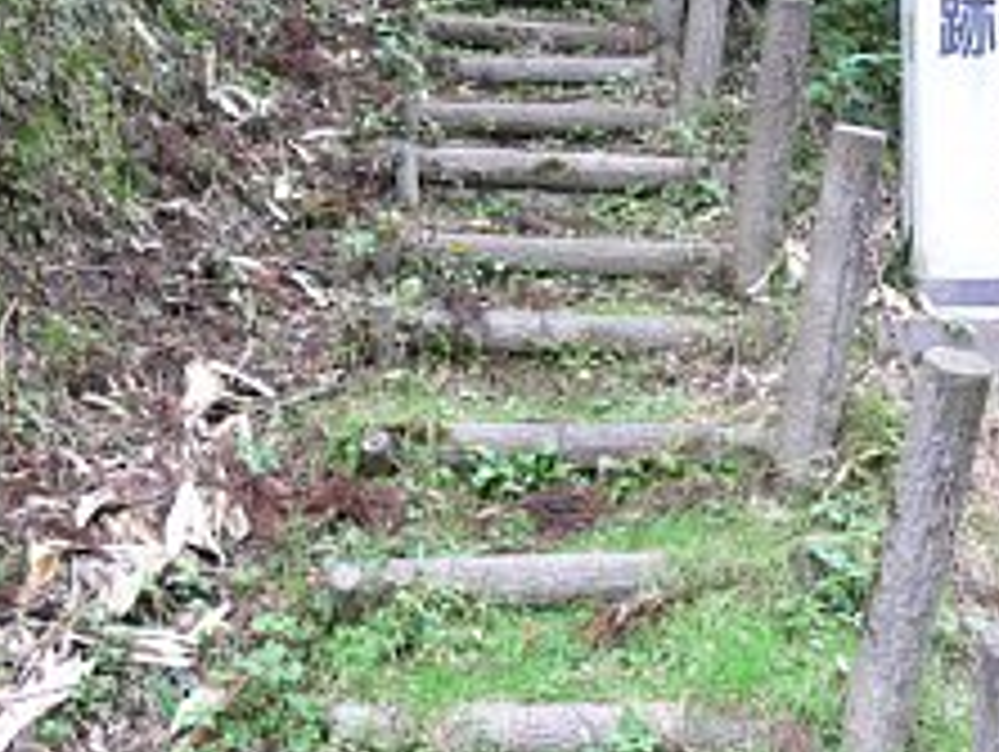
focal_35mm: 63
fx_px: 1820
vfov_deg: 23.0
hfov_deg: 30.6
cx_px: 630
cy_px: 153
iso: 80
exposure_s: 1/30
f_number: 2.8
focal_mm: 7.4
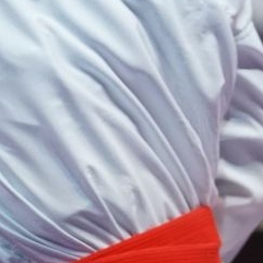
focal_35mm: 985
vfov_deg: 1.8
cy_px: 117
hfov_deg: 1.8
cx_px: 160
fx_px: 8467
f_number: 2.8
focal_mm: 155
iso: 4000
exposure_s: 1/1000
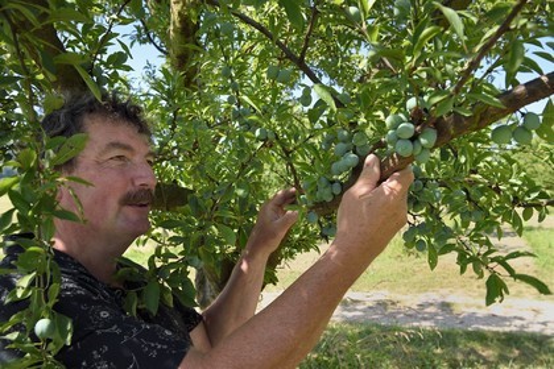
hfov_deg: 63.7
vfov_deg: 45.0
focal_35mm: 29
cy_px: 184
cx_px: 277
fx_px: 446
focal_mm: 29
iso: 200
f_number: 9
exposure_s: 1/100
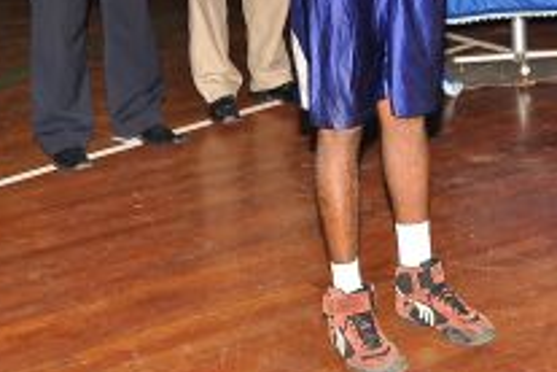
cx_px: 506
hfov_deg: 19.3
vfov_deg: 12.7
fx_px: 1609
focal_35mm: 104
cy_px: -129
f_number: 5.6
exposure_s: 1/60
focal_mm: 24
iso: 200
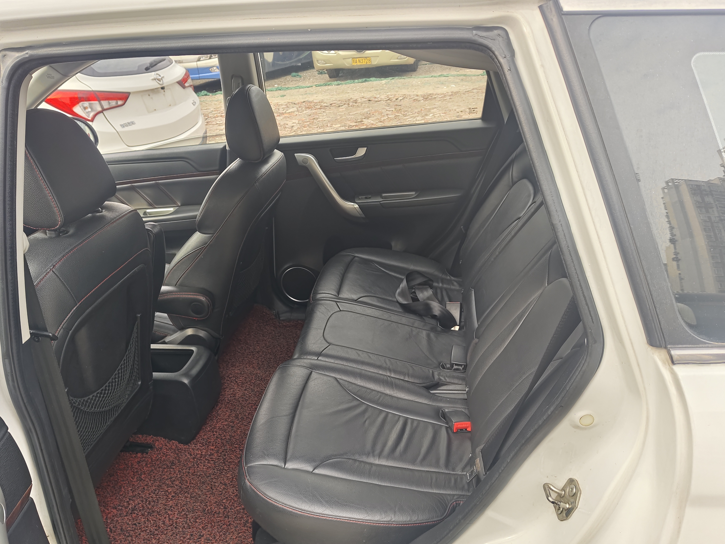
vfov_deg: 51.1
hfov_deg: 65.2
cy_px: 315
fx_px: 566
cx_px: 325
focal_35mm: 27
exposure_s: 1/122
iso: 71
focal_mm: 5.56
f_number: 1.88
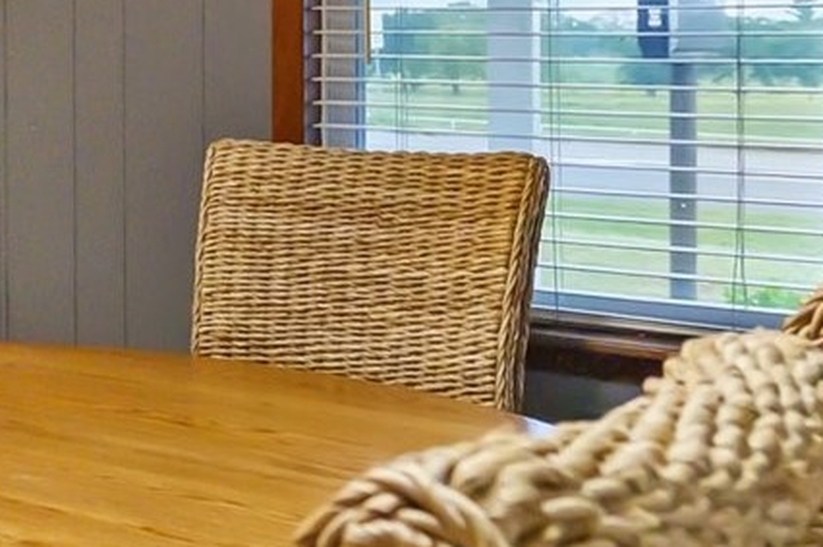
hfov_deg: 20.8
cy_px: 74
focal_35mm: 67
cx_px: -657
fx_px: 1530
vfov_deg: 19.9
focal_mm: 14
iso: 640
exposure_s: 1/250
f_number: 4
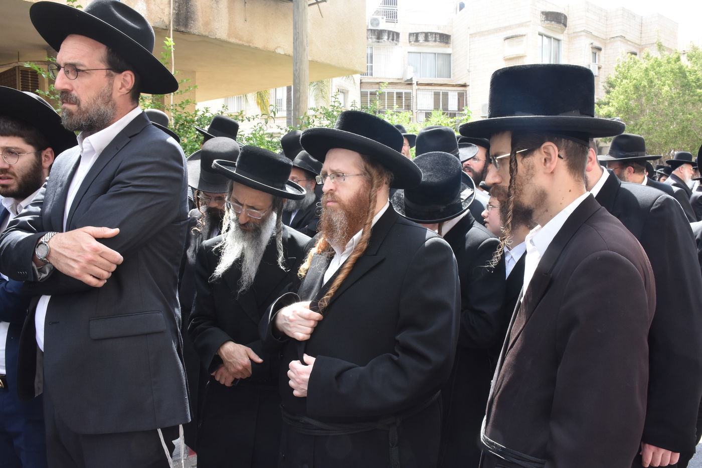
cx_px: 351
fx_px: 673
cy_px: 234
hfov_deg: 55.1
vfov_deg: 38.4
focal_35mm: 34
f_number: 16
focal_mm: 23
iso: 1000
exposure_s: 1/125
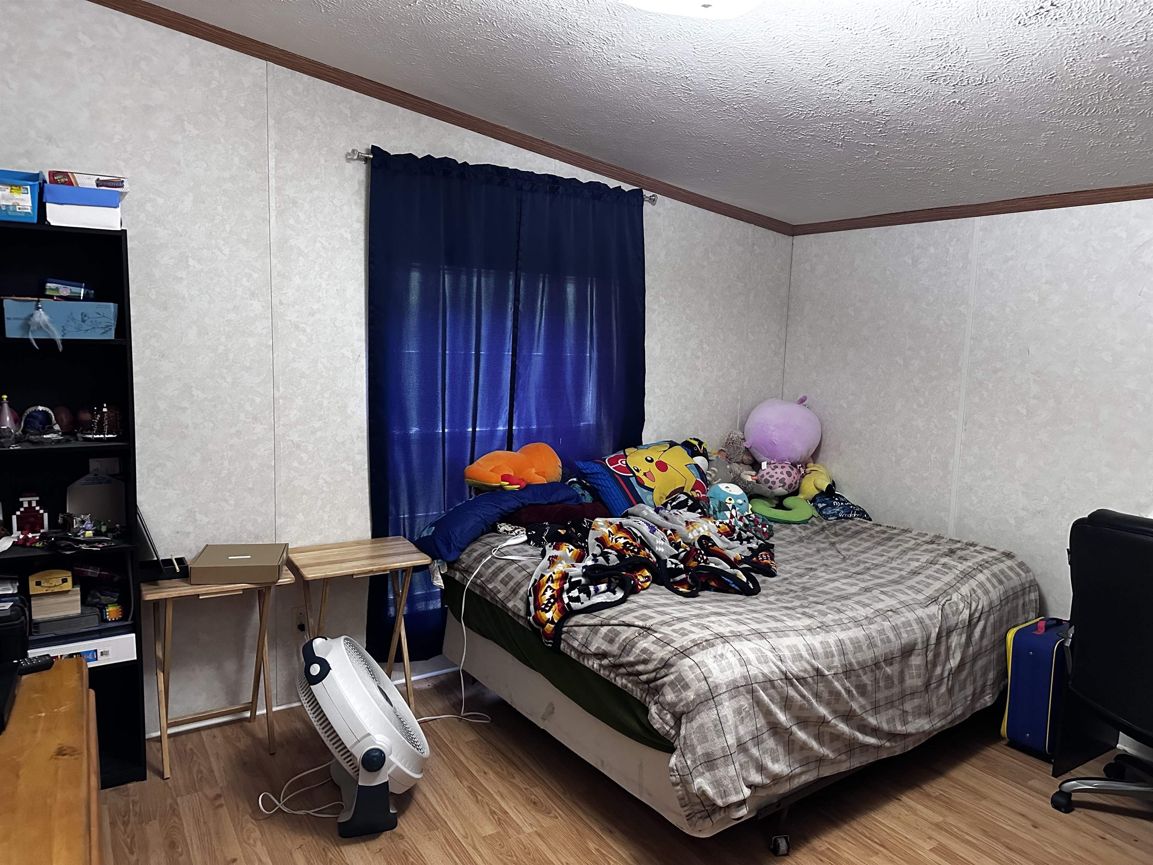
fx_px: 799
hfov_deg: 71.6
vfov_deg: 56.8
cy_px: 432
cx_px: 576
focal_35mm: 24
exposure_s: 1/40
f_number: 1.78
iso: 800
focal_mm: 6.86
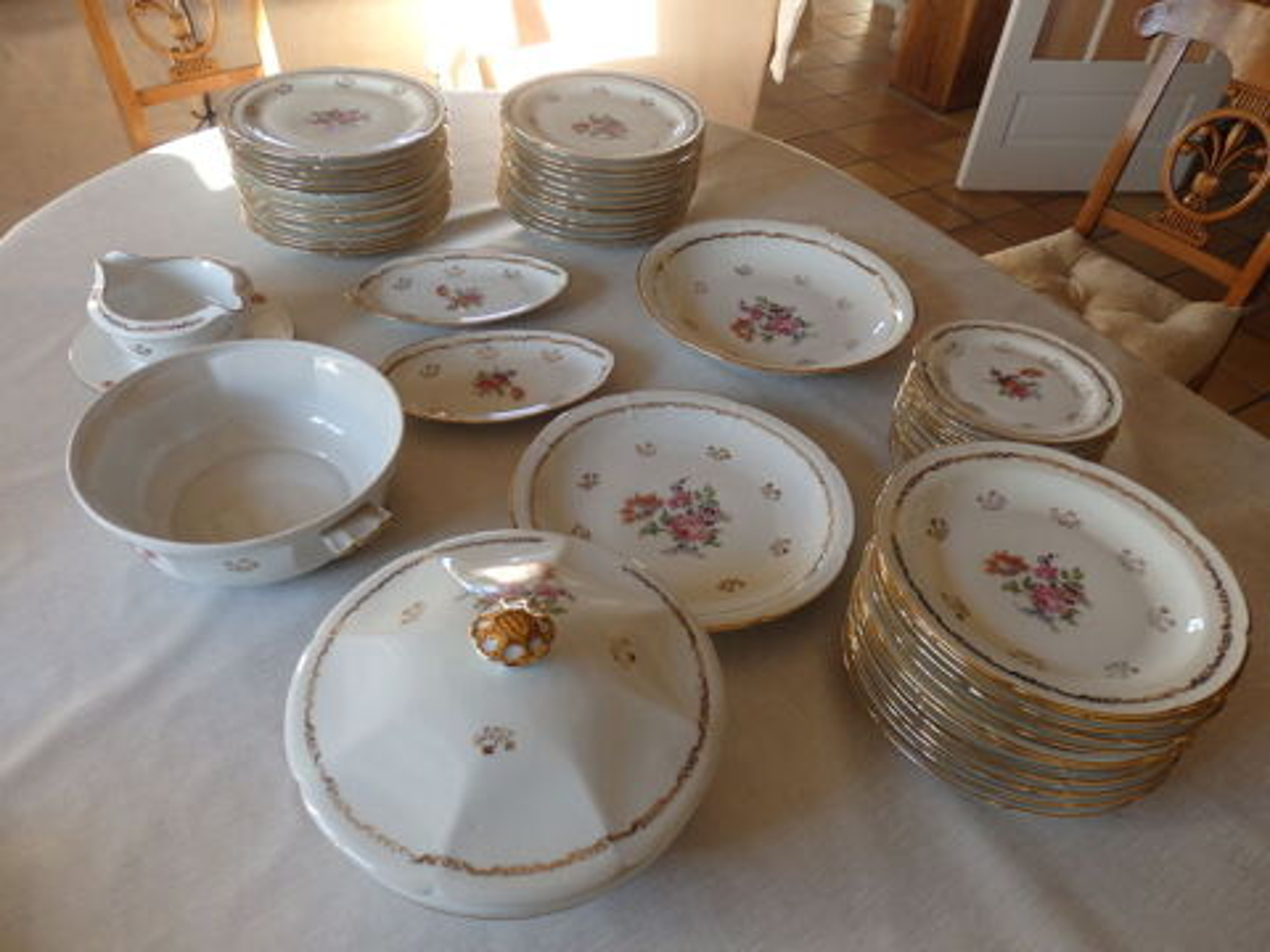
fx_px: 917
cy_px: 476
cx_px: 635
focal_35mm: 25
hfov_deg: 69.4
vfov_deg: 54.9
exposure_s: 1/30
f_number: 3
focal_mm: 4.5
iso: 100
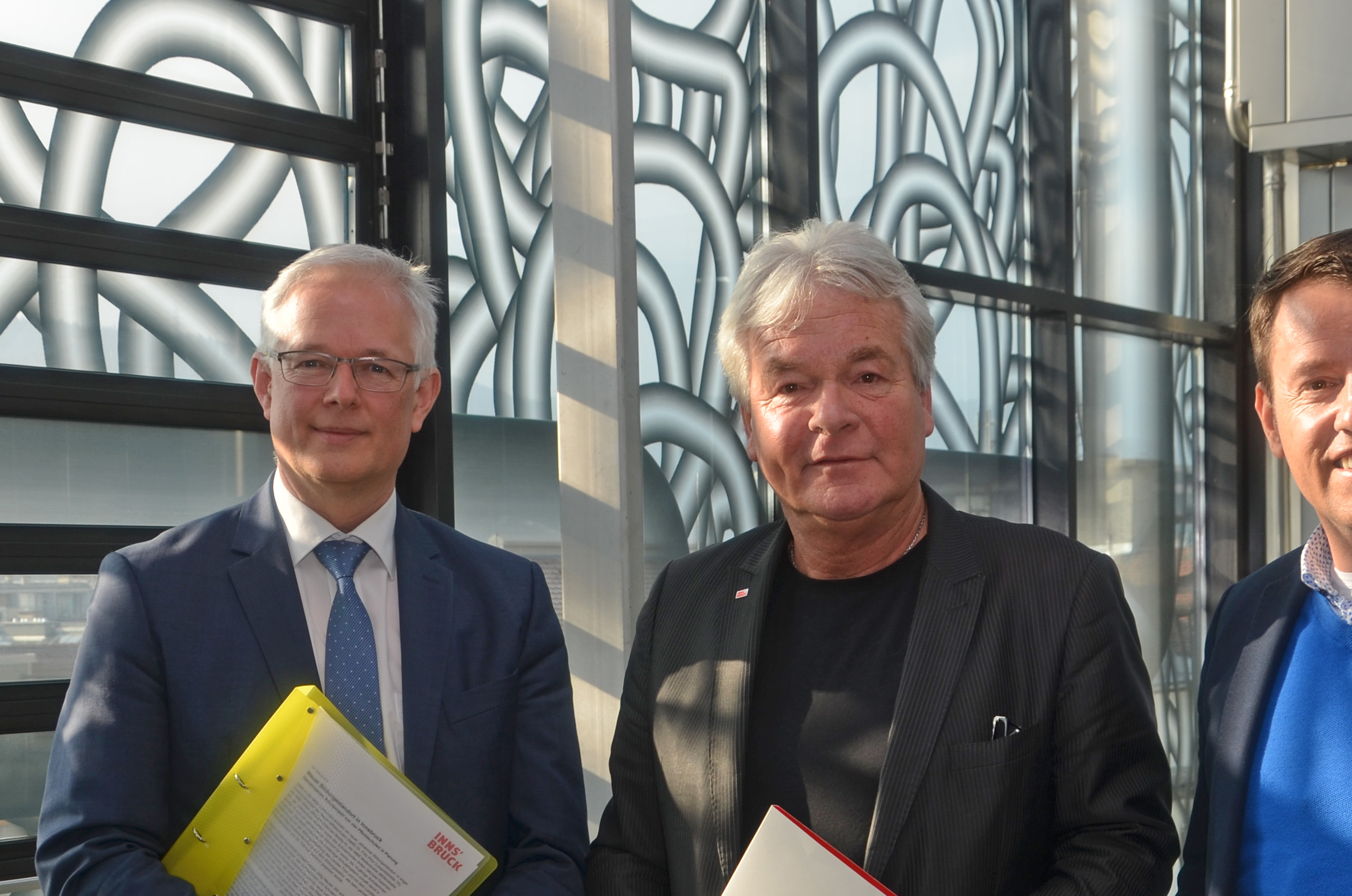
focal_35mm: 70
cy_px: 722
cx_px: 735
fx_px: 2624
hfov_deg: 28.9
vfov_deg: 19.2
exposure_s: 1/125
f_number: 5.6
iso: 100
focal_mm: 24
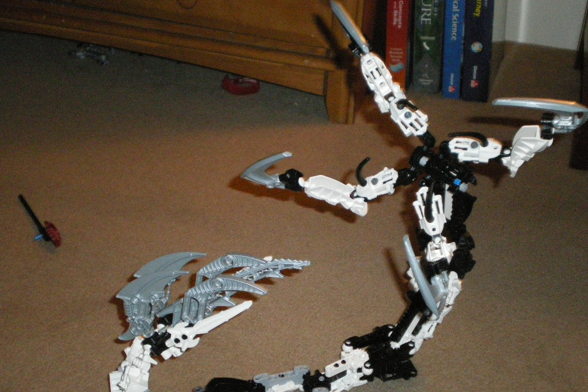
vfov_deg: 24.2
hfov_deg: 35.6
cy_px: 218
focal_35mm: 56
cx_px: 291
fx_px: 915
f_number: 3.9
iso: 800
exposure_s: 1/60
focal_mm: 9.3
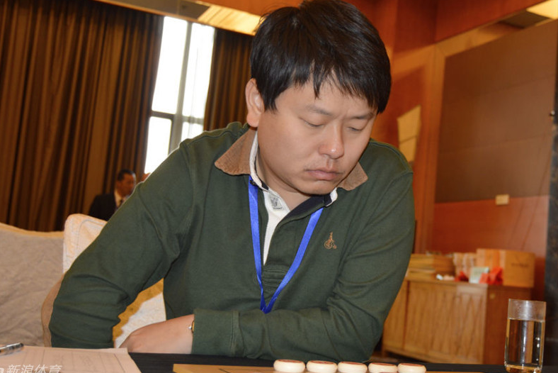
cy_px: 157
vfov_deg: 28.6
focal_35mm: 47
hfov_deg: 41.9
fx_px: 729
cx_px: 307
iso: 400
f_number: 4
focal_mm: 26
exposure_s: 1/80
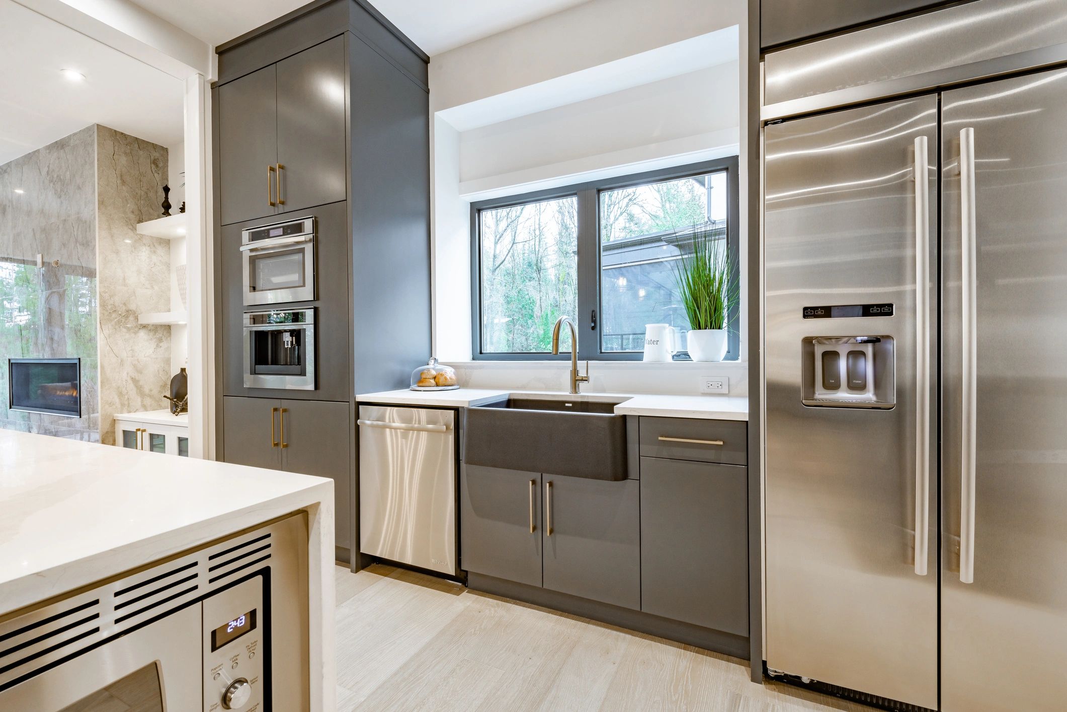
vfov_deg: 73.7
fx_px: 474
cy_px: 356
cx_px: 534
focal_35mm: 16
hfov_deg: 96.7
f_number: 14
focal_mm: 16
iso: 64
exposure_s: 1.6
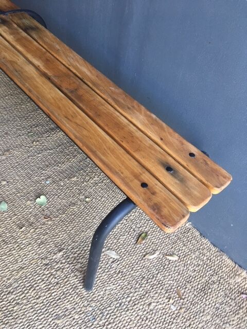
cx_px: 124
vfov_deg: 61.7
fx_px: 276
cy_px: 164
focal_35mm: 29
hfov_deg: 48.2
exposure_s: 1/33
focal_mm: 4.15
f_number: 2.2
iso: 64
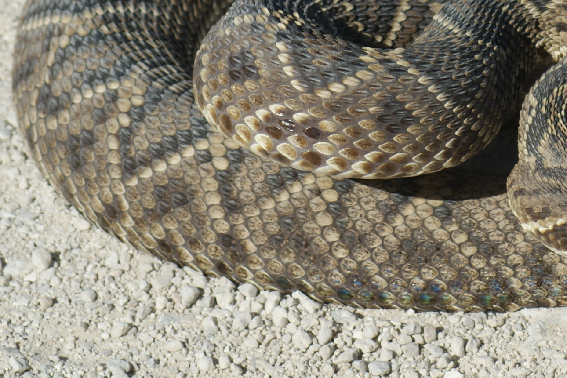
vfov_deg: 3.0
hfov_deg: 4.5
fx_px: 7168
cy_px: 32
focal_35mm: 455
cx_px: 588
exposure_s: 1/320
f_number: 8
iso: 100
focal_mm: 135
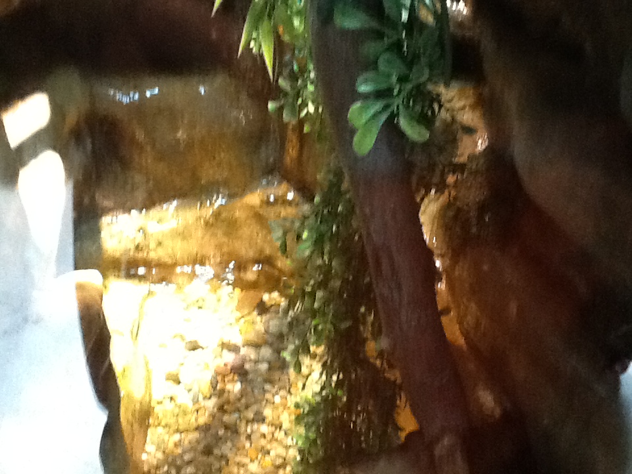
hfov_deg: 56.8
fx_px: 584
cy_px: 237
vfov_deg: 44.2
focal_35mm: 32
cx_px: 316
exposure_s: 1/15
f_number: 2.4
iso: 500
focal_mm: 2.03
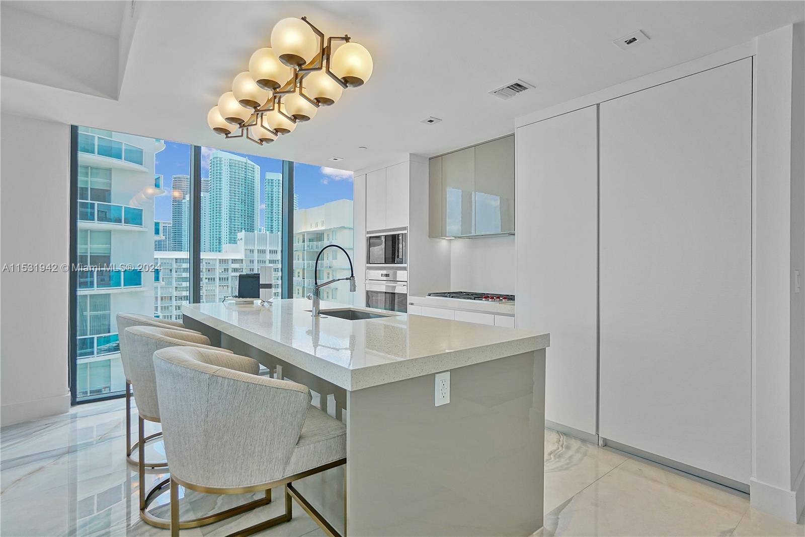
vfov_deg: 72.0
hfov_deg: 95.0
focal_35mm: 16
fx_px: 369
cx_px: 402
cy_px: 268
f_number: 4
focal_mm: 11
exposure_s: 1/100
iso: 250
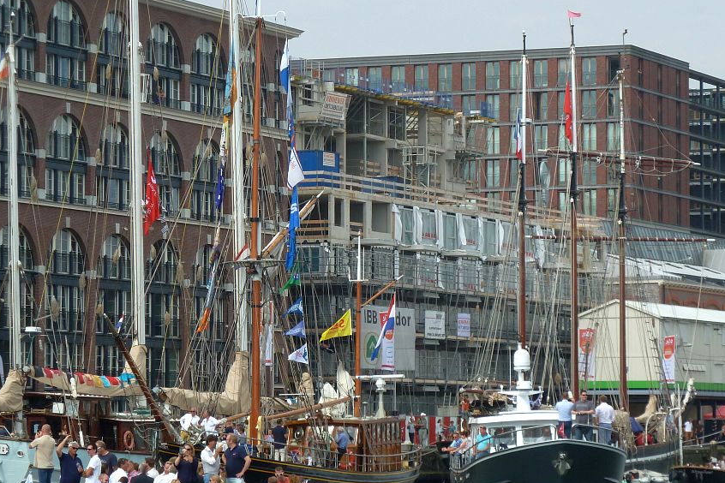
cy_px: 278
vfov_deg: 8.0
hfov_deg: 11.9
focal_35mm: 172
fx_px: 3464
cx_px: 371
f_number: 4.5
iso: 125
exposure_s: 1/400
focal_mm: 22.5
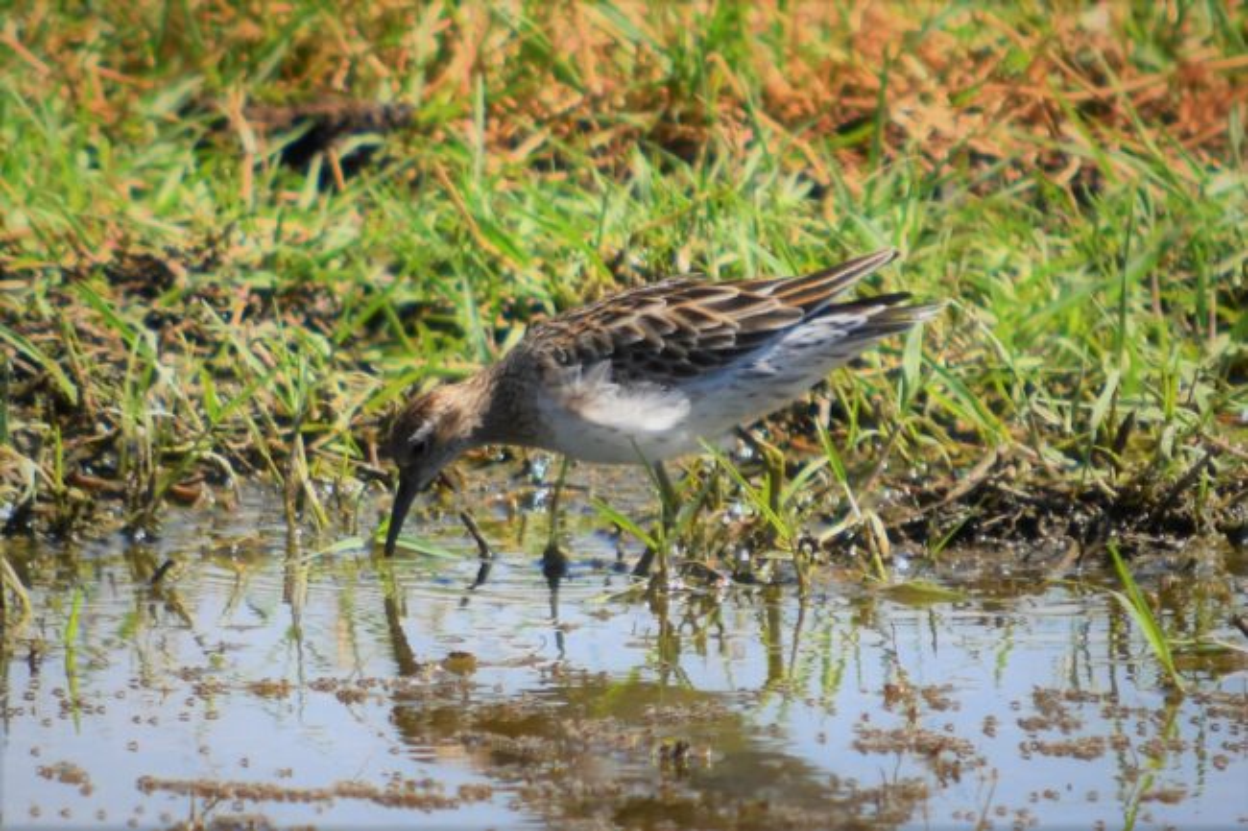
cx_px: 624
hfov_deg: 4.6
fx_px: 15595
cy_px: 416
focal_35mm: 450
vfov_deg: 3.1
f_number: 5.6
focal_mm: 300
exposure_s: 1/2000
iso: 400
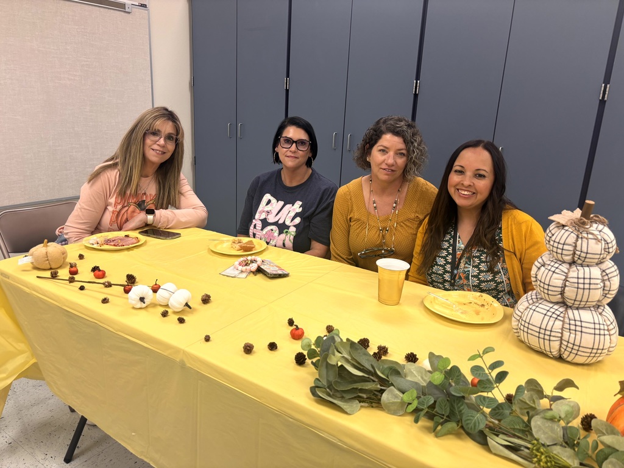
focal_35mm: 26
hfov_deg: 67.3
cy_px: 234
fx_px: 469
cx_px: 312
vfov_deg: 53.1
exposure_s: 1/120
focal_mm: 5.96
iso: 64
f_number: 1.6
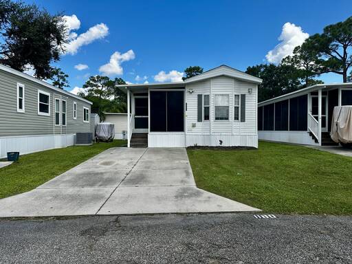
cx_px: 176
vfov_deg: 56.8
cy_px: 132
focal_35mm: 24
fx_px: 244
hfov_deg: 71.6
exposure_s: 1/3861
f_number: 1.78
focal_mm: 6.86
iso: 80
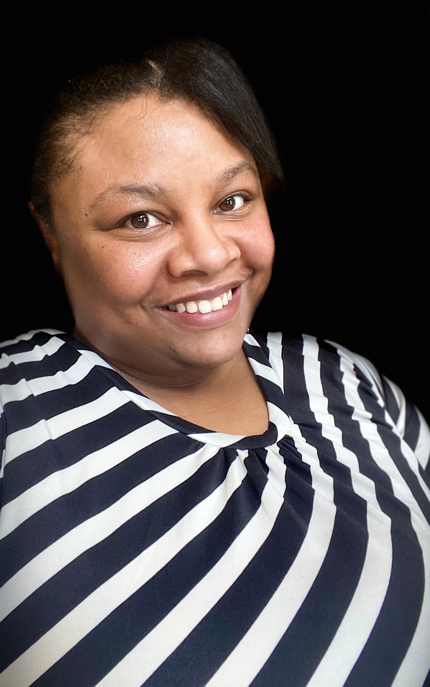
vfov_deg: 59.7
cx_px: 183
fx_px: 600
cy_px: 345
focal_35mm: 32
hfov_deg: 39.3
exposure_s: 1/60
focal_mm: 2.71
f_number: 2.2
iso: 200
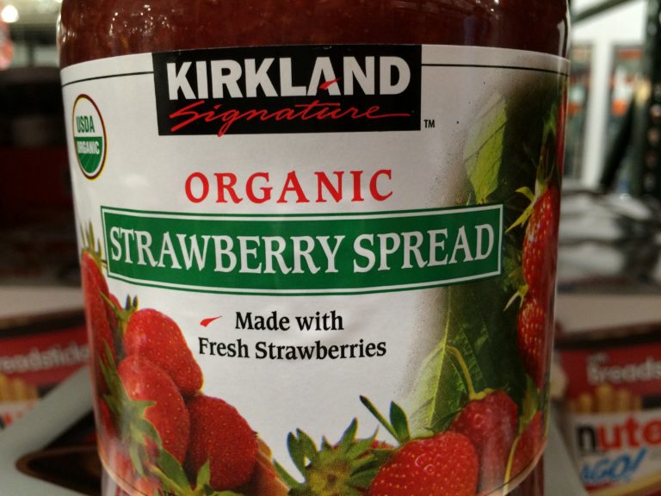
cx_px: 330
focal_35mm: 29
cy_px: 248
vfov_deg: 48.2
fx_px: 554
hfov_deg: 61.7
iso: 160
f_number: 2.2
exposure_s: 1/33
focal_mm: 4.15
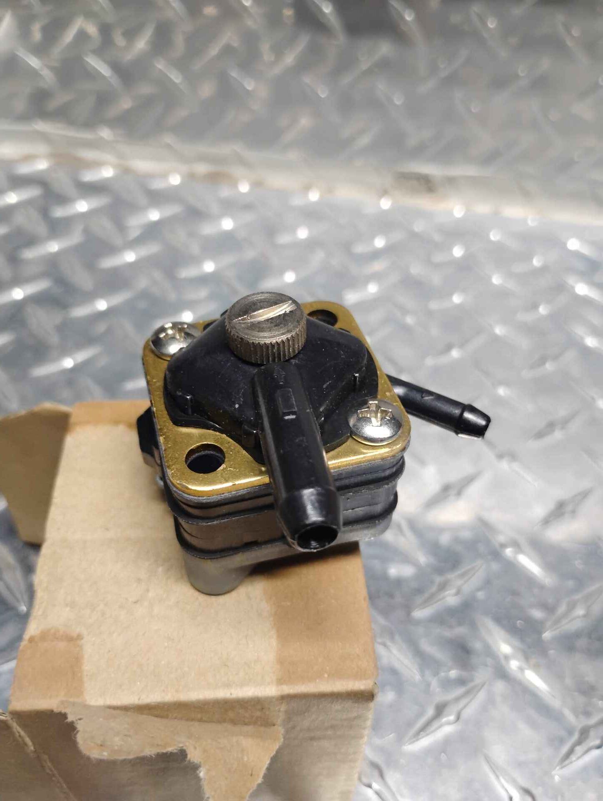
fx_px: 649
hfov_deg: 49.8
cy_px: 400
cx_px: 302
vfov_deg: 63.4
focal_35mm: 28
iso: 713
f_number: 1.8
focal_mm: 4.26
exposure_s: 1/60
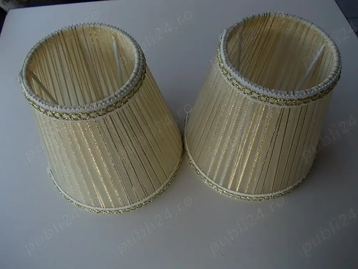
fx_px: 290
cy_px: 134
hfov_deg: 63.4
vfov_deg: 49.7
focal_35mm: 28
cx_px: 179
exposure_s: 1/80
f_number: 2.7
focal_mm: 4
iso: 80
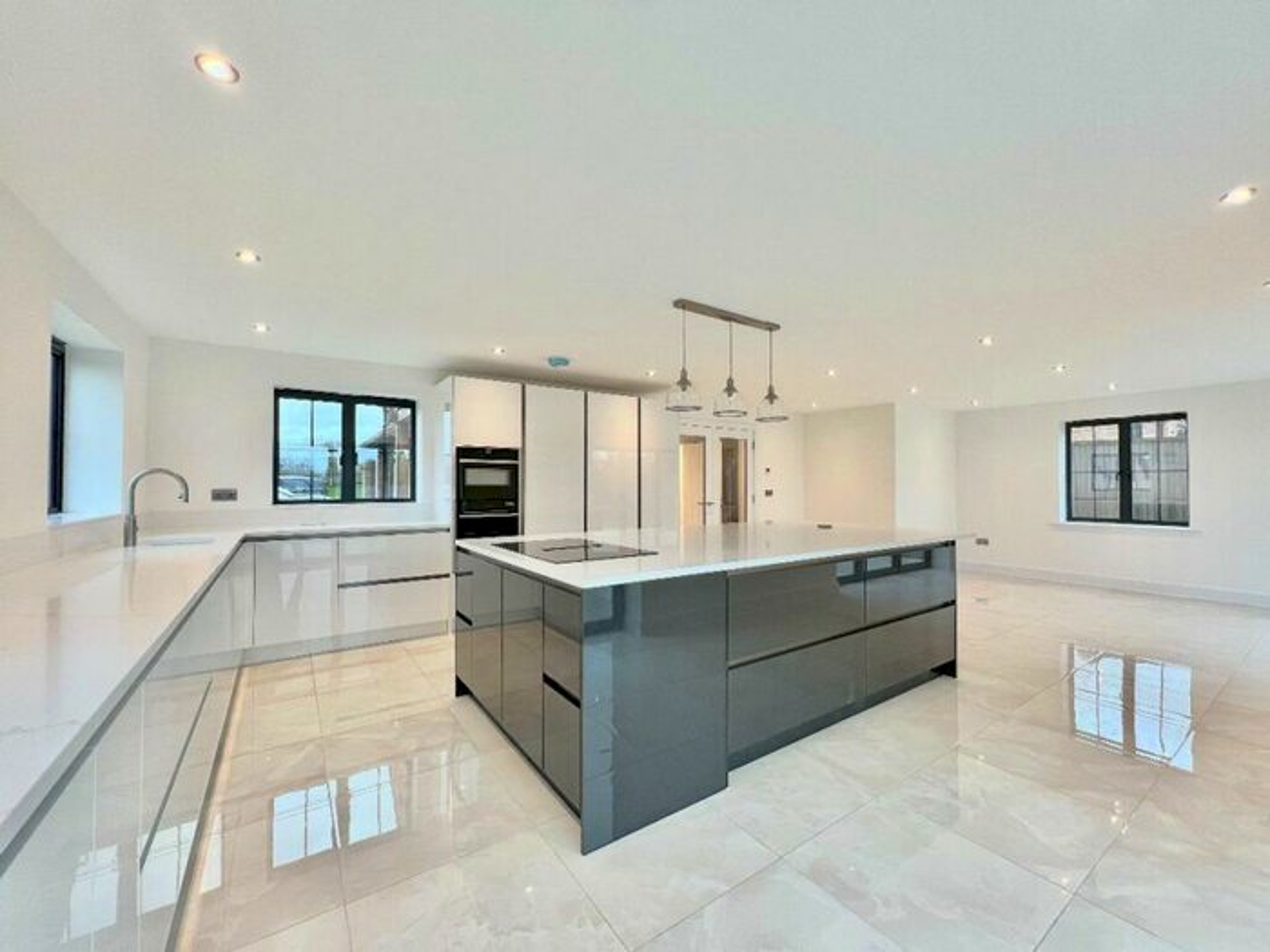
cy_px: 476
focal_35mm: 13
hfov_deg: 106.2
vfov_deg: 89.9
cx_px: 635
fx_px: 477
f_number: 1.8
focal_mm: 1.57
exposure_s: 1/100
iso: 125
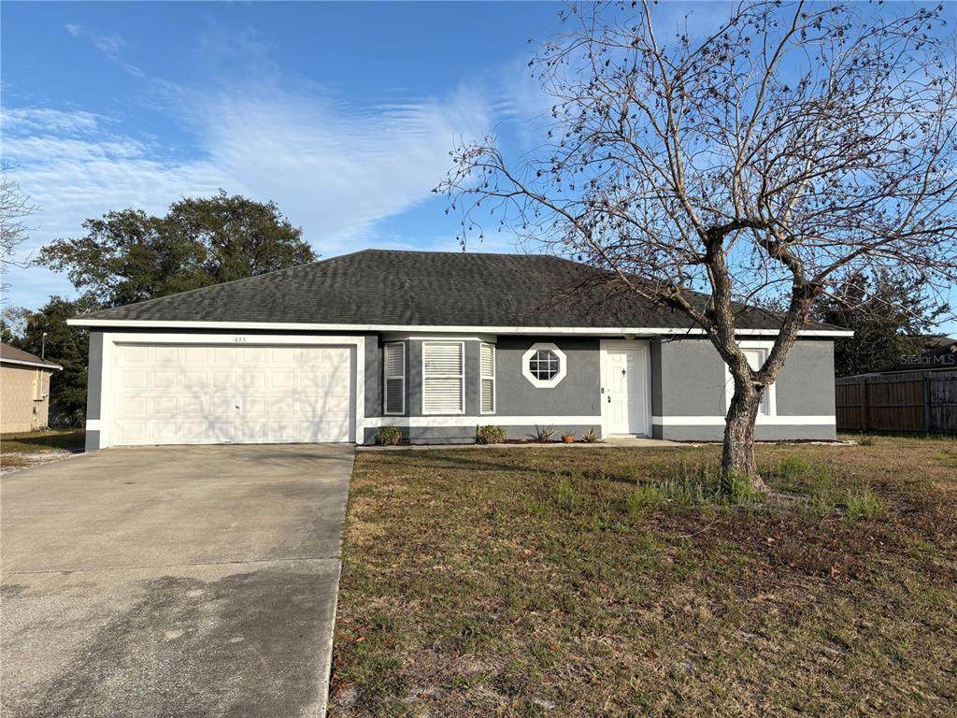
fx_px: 719
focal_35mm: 26
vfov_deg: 53.1
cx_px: 478
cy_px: 359
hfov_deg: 67.3
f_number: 1.6
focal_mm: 5.96
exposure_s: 1/2985
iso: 50
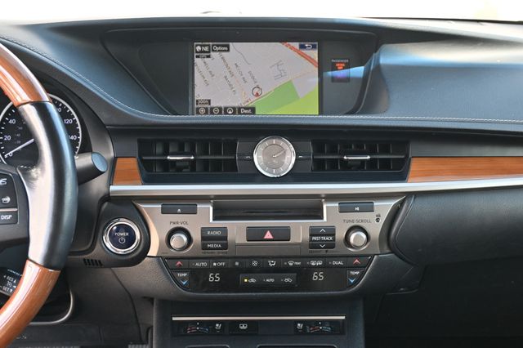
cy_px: 174
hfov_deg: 43.6
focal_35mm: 45
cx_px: 262
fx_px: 653
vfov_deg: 29.8
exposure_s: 1/125
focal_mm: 30
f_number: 4.8
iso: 560
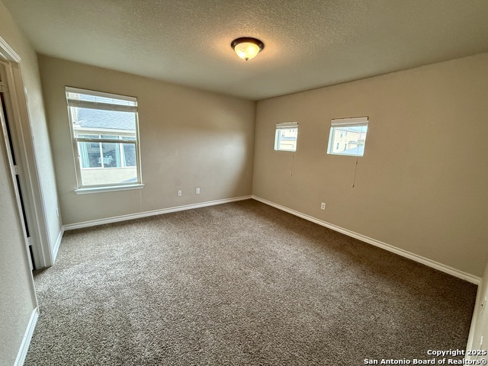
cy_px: 183
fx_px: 197
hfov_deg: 102.1
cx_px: 244
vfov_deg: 85.7
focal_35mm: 14
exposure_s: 1/120
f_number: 2.2
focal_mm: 2.22
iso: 320
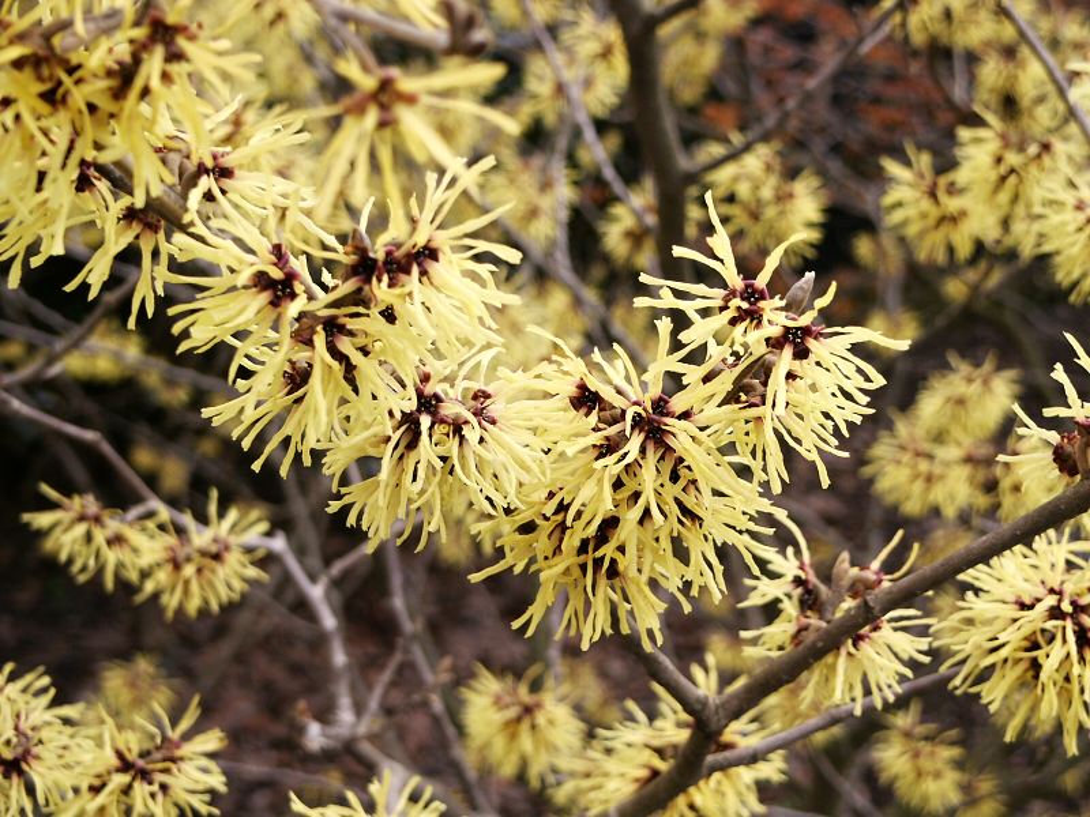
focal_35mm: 78
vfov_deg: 18.9
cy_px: 408
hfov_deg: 25.0
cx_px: 545
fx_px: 2456
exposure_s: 1/180
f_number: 3.6
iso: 64
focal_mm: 15.58
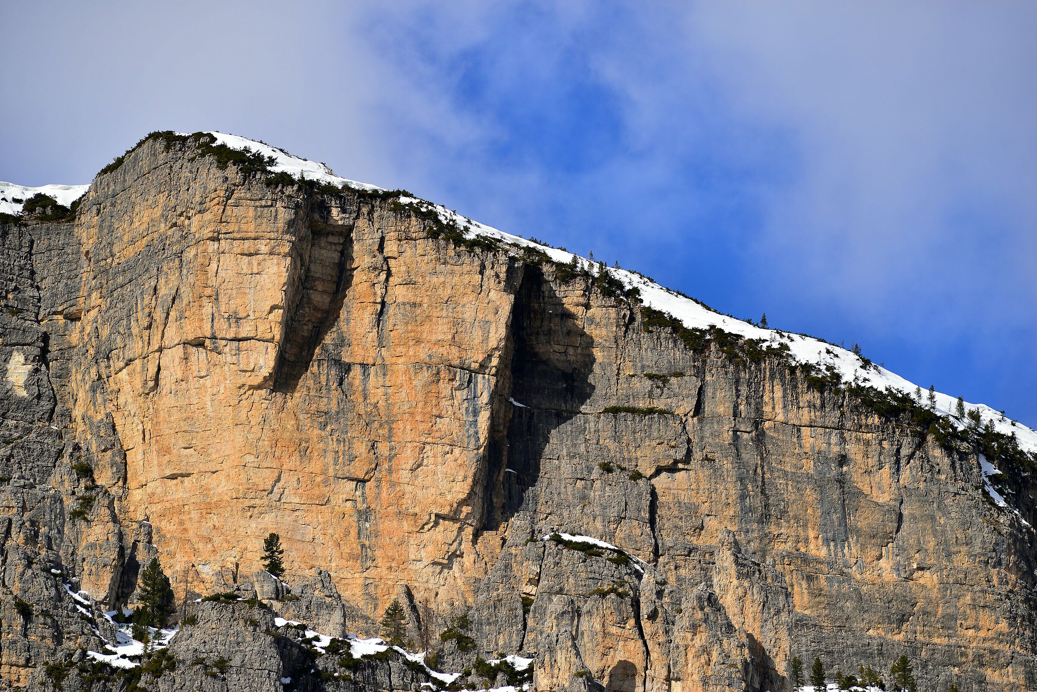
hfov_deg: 11.4
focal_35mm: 180
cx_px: 518
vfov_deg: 7.6
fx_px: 5187
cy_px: 346
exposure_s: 1/1600
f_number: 5
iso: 125
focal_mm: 180
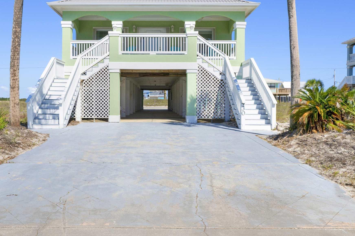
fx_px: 305
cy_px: 100
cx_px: 156
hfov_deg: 60.3
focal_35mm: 31
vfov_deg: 42.4
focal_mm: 17.5
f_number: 11
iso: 400
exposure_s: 1/640
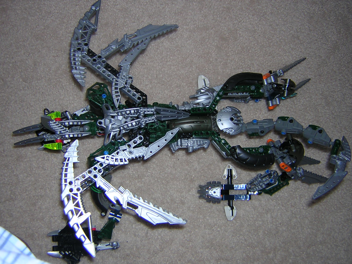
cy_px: 132
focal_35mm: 36
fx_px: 366
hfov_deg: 51.4
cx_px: 176
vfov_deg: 39.7
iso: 100
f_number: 2.6
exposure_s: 1/60.1
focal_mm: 4.7
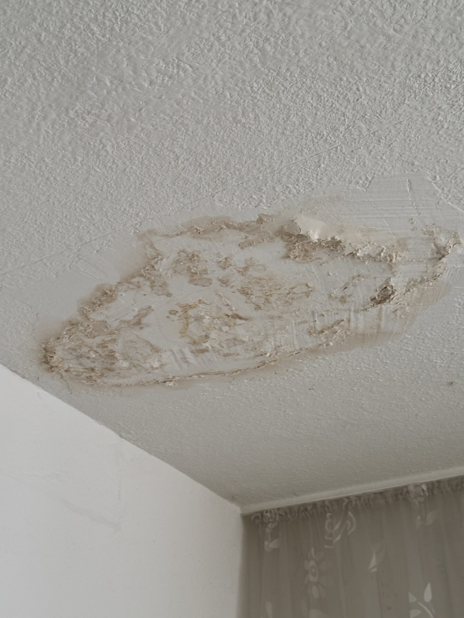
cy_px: 309
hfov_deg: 30.3
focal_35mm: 48
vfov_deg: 39.7
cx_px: 232
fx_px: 858
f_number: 1.78
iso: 160
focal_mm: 6.76
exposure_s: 1/50
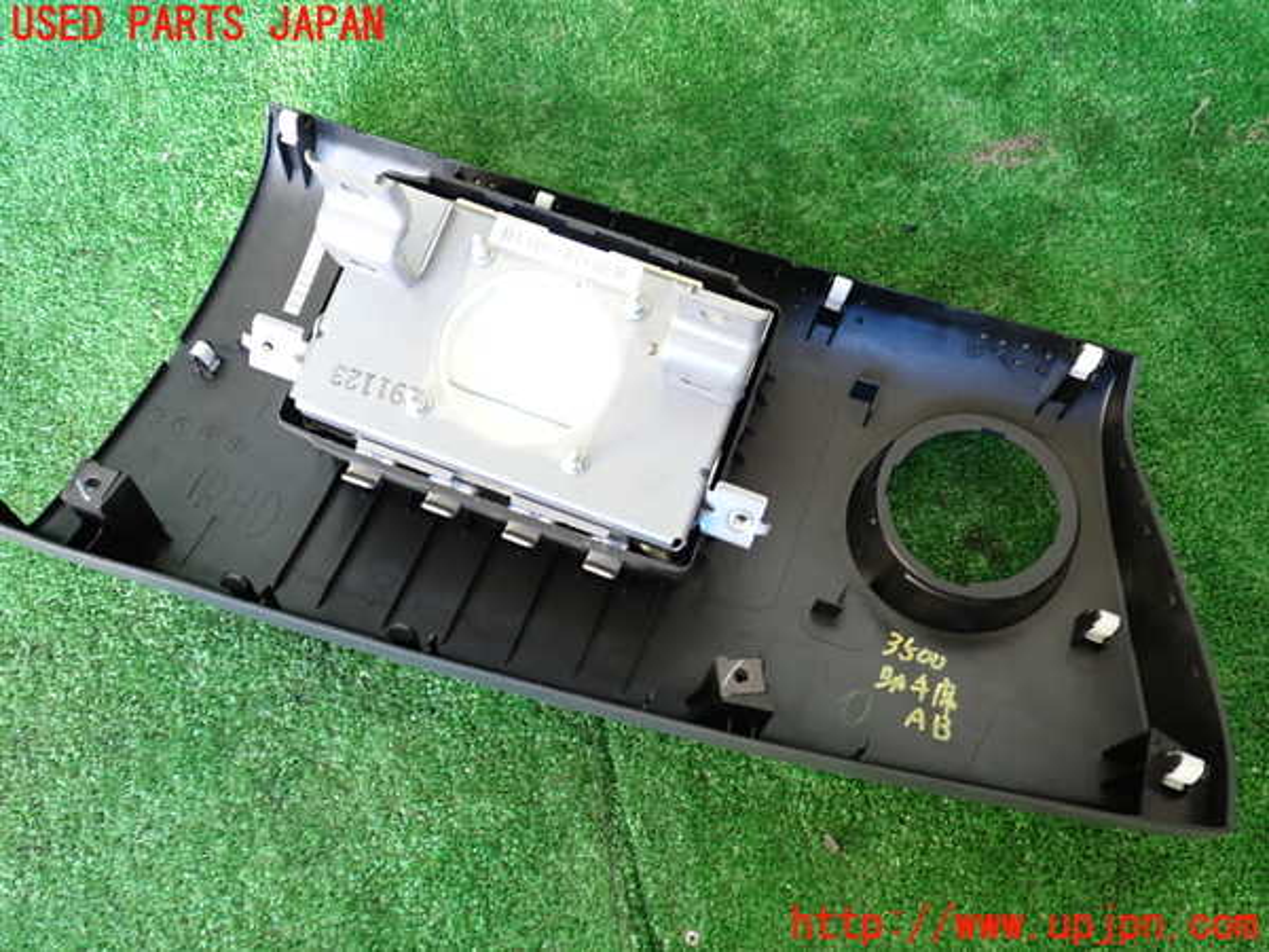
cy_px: 476
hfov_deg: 60.0
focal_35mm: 30
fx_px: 1100
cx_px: 634
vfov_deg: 46.8
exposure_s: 1/30
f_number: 2.3
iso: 250
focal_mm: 5.4
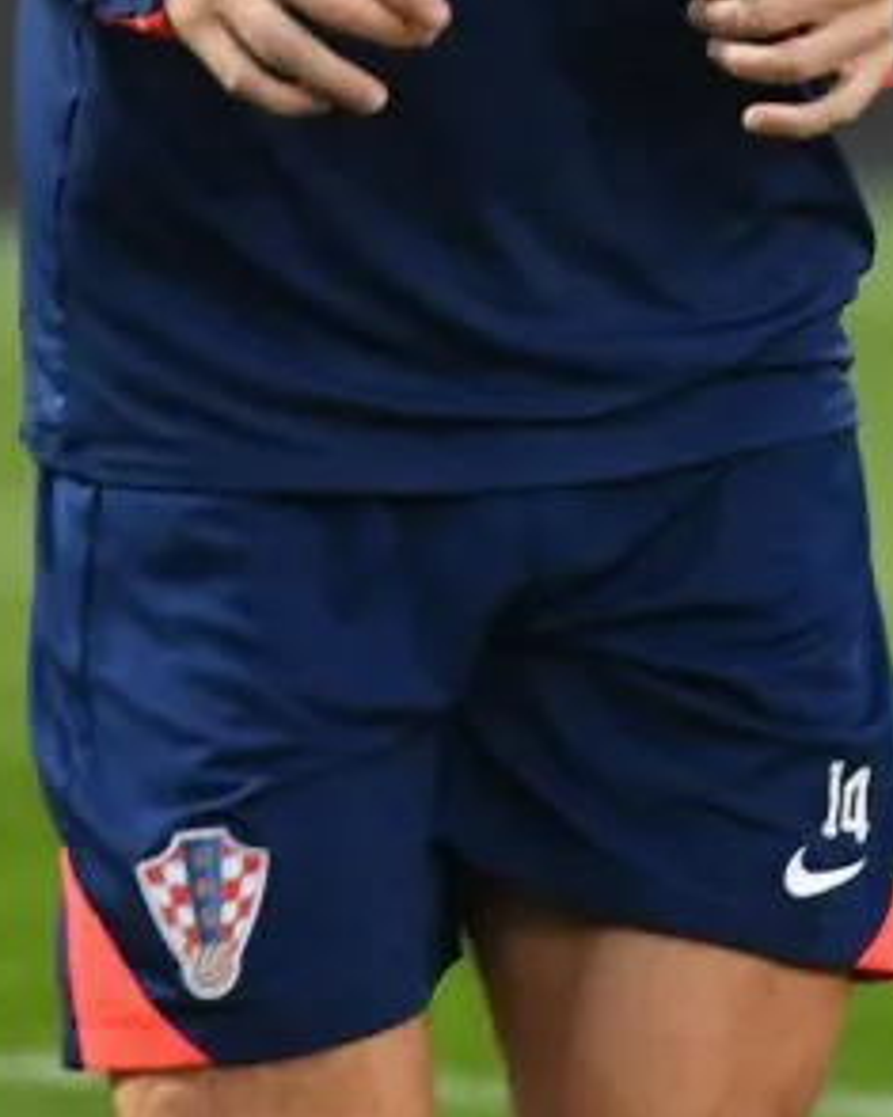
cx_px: 418
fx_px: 24030
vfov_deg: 2.7
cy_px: 217
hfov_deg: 2.1
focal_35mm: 727
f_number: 5
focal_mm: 200
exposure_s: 1/800
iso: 2000
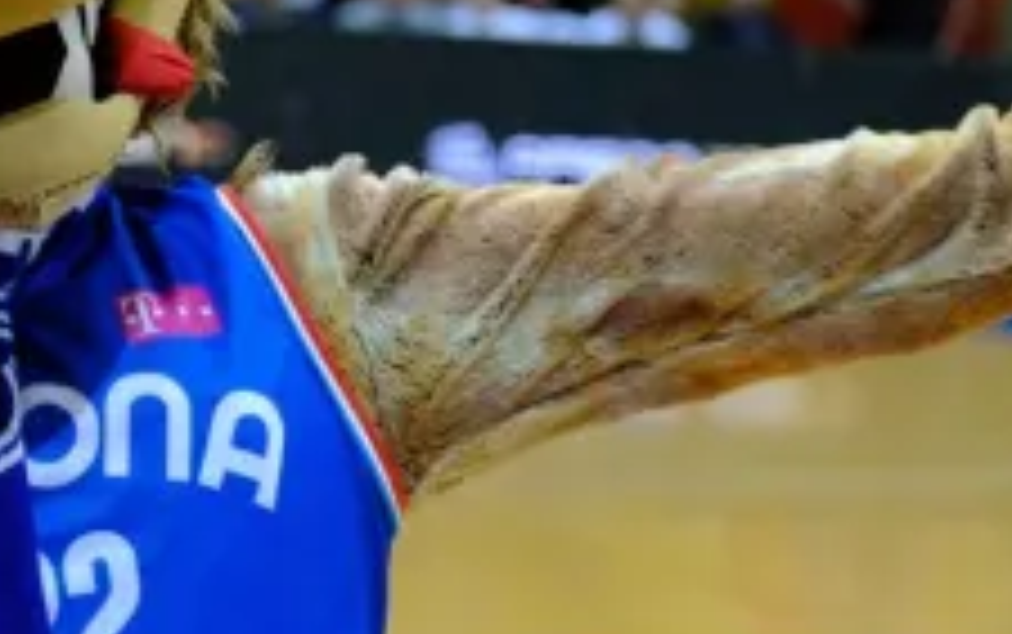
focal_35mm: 279
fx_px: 7701
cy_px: 214
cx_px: 31
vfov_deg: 4.7
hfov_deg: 7.5
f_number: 2.8
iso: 6400
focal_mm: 54.1
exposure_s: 1/1000
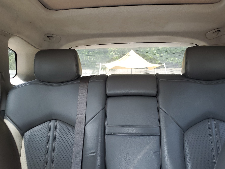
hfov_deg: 58.3
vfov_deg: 45.3
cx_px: 122
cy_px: 97
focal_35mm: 31
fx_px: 201
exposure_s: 1/60.2
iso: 51
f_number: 1.5
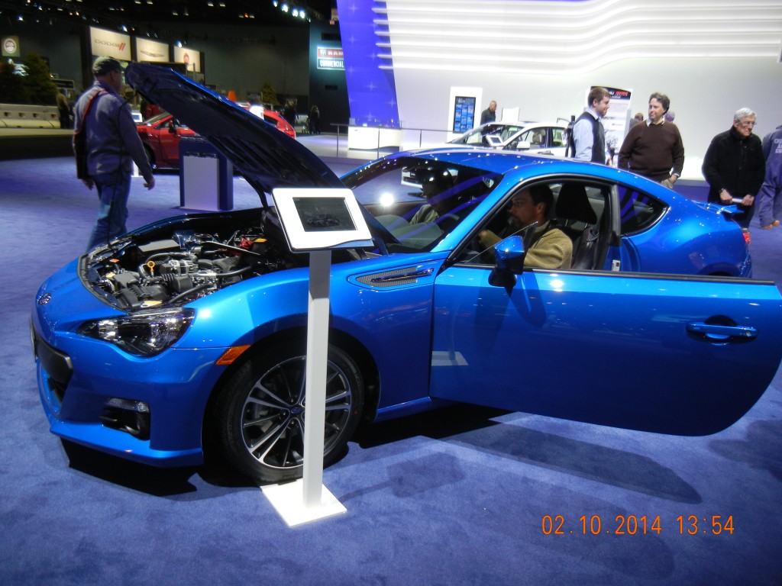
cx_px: 391
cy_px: 293
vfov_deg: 46.8
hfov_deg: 60.0
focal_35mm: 30
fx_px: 678
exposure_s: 1/60.3
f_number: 3.5
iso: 226
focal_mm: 5.4
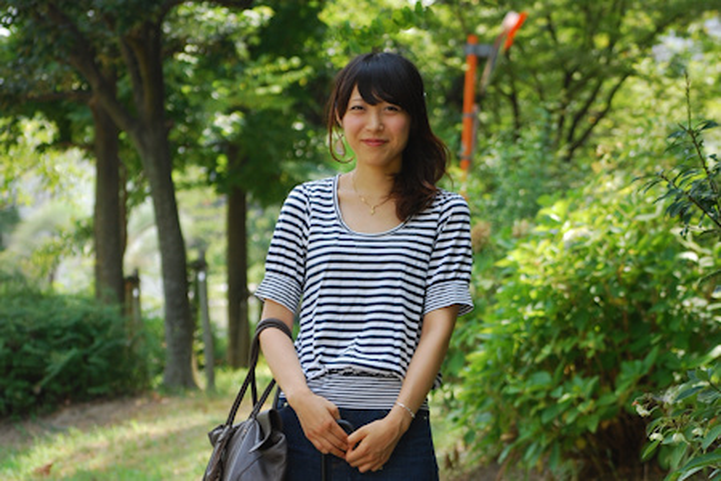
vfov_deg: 12.7
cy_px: 240
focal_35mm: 108
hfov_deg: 18.9
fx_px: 2163
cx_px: 360
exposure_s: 1/320
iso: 200
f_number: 4.2
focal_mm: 72
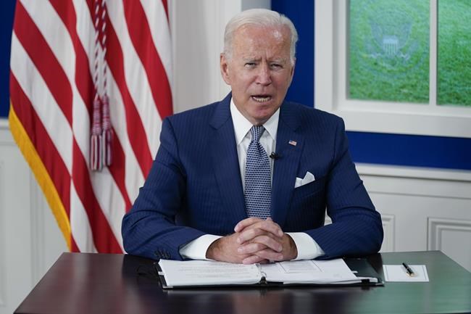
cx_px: 236
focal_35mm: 211
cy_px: 157
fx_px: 2760
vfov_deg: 6.5
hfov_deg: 9.8
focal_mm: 211
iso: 2000
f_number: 4
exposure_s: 1/500
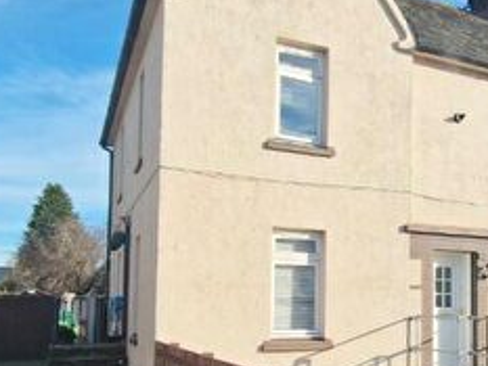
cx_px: 402
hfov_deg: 45.0
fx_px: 550
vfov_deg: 36.0
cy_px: 273
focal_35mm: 39
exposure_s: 1/2000
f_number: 2.2
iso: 50
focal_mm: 2.2
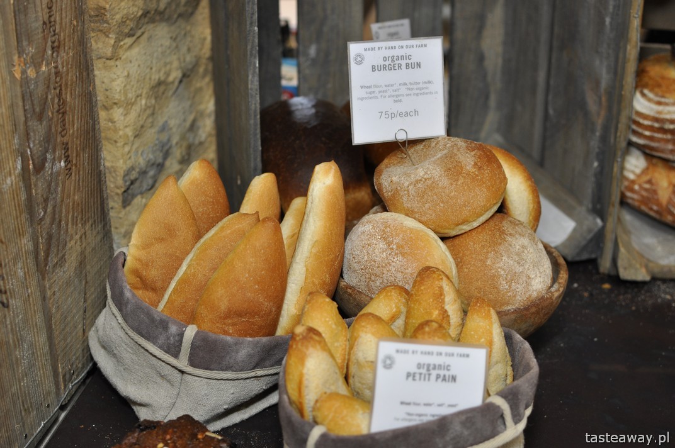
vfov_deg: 25.7
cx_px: 338
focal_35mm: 52
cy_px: 224
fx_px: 983
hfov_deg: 37.9
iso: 320
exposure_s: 1/60
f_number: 4
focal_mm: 35
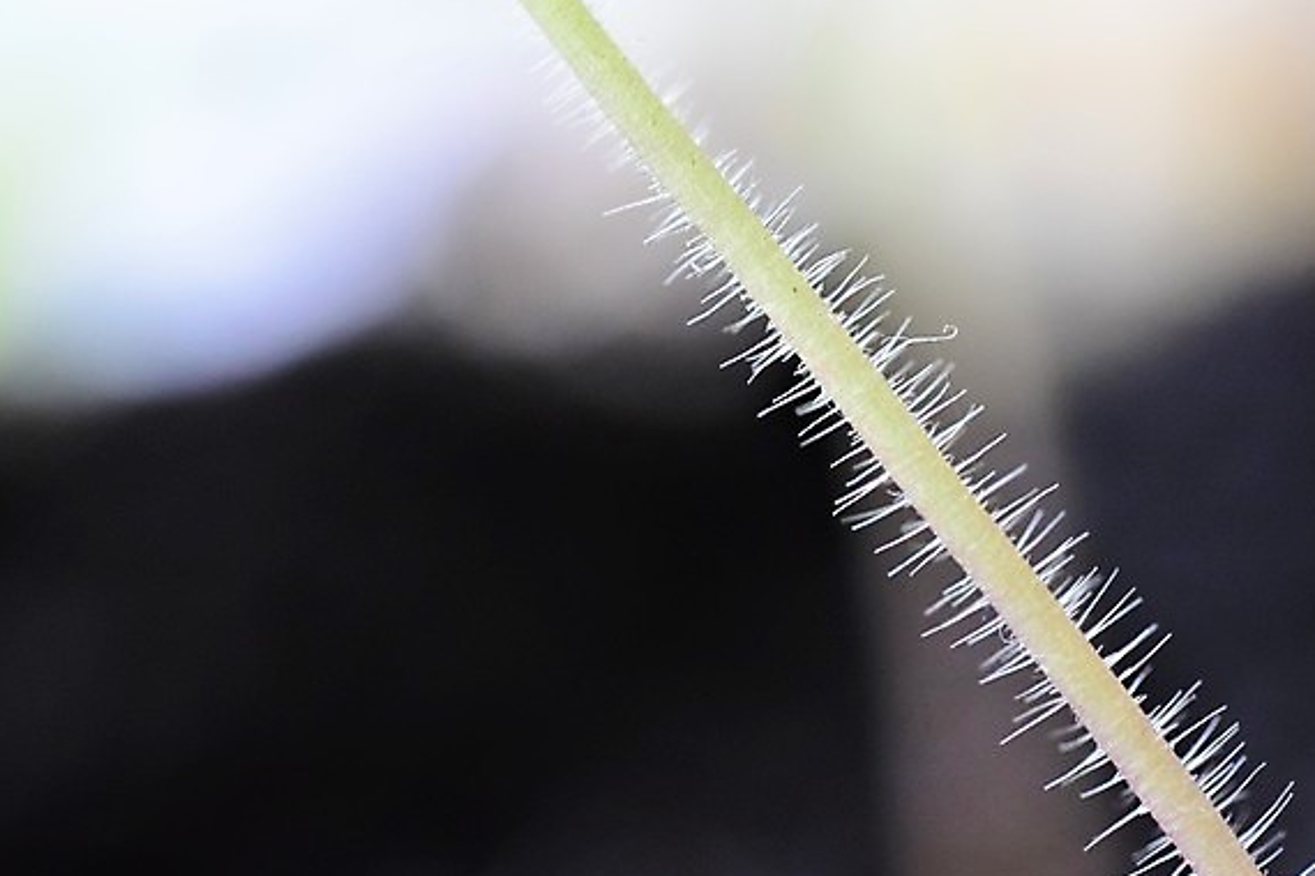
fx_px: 5187
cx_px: 669
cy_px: 426
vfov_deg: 9.7
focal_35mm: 142
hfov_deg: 14.4
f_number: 5
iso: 3200
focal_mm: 90
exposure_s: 1/160
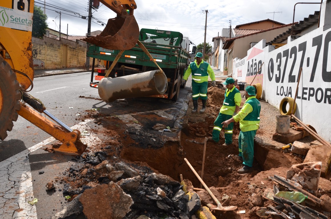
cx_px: 166
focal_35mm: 27
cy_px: 110
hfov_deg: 67.5
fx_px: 248
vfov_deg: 47.7
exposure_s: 1/250
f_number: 8
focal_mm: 18
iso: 100
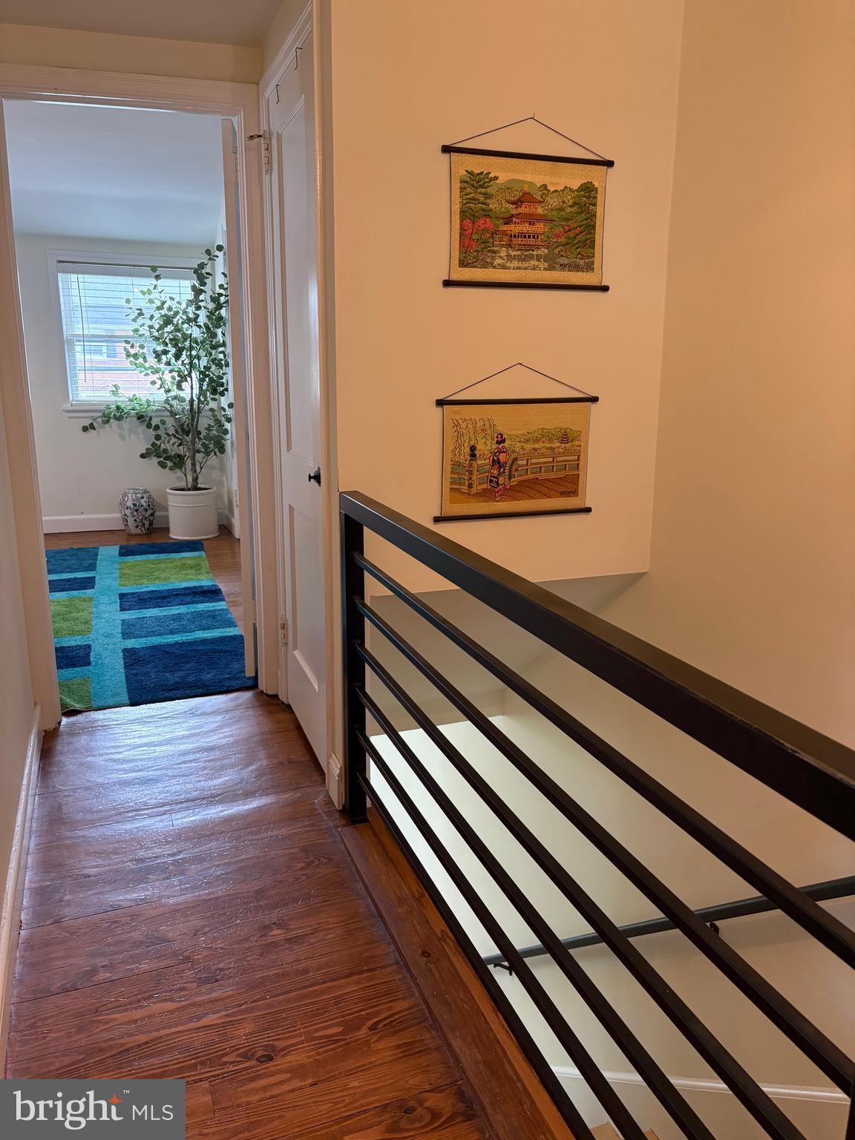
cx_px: 428
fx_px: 856
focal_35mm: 26
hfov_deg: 53.1
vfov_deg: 67.3
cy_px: 570
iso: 200
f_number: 1.6
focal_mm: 5.96
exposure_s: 1/60
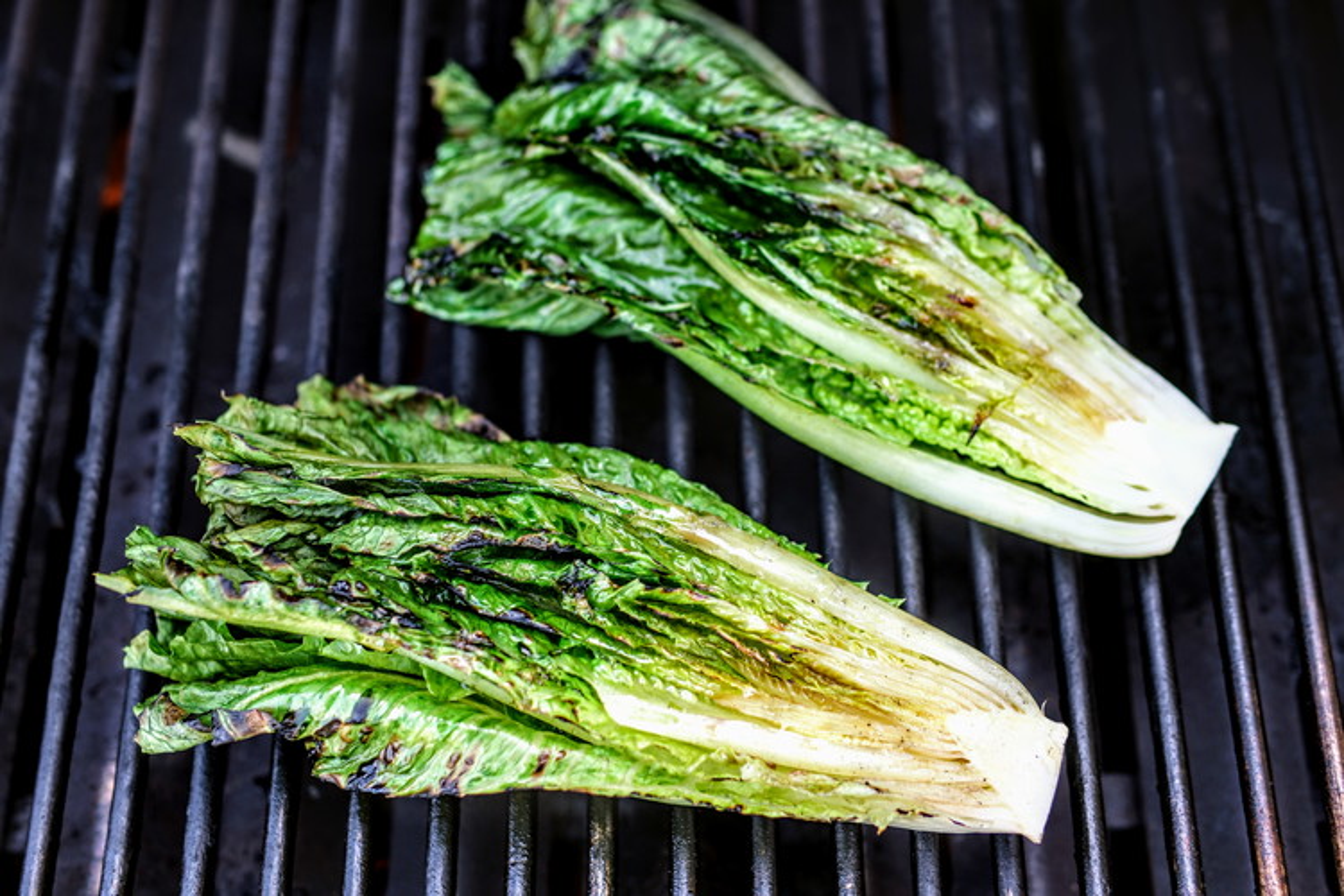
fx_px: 1680
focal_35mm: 45
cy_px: 448
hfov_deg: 43.6
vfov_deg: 29.9
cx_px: 672
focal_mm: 30
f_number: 2.2
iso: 125
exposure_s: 1/220
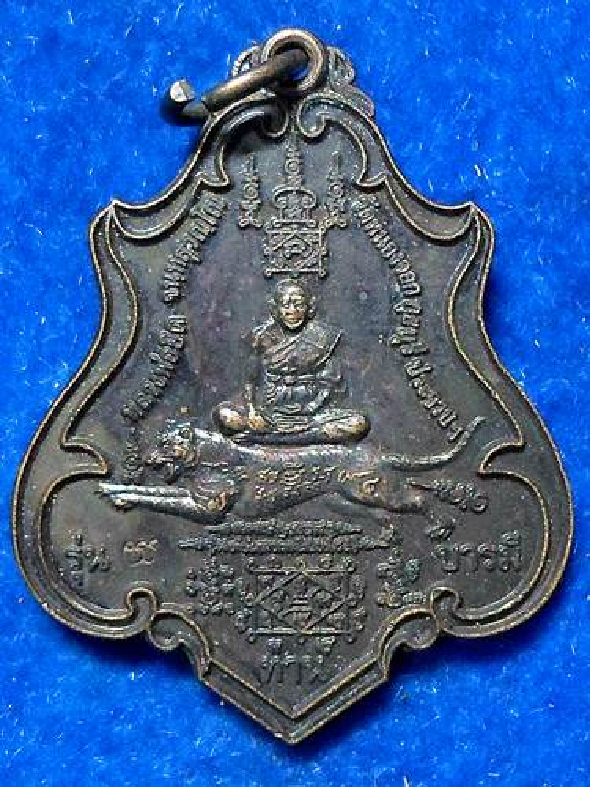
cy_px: 394
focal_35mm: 25
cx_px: 295
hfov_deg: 54.9
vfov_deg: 69.4
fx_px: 568
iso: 400
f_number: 2.5
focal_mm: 4.5
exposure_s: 1/20
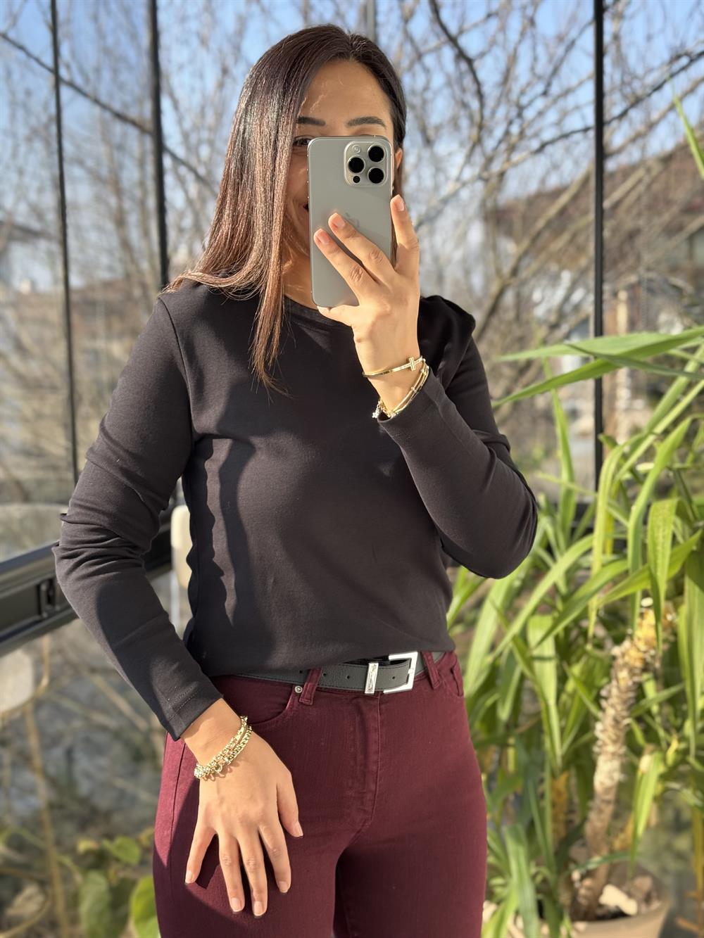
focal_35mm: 48
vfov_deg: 39.7
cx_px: 352
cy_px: 469
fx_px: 1301
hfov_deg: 30.3
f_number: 1.78
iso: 64
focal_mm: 6.76
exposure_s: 1/356
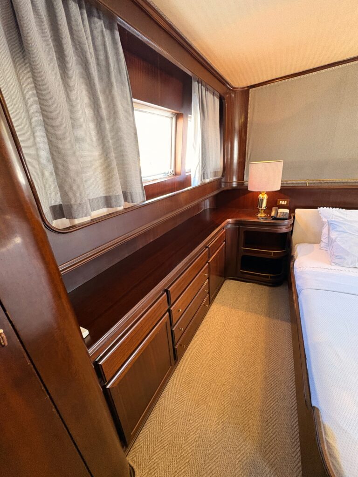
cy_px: 238
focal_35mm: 14
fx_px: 193
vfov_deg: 102.1
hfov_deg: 85.7
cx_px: 179
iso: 500
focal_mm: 2.22
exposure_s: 1/50
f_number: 2.2
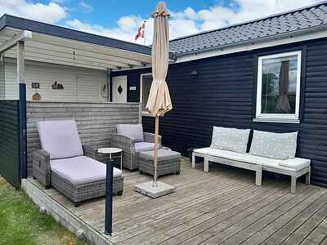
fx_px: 255
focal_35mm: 27
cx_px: 164
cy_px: 122
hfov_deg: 65.3
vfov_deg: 51.4
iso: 40
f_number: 1.8
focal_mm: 4
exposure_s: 1/210
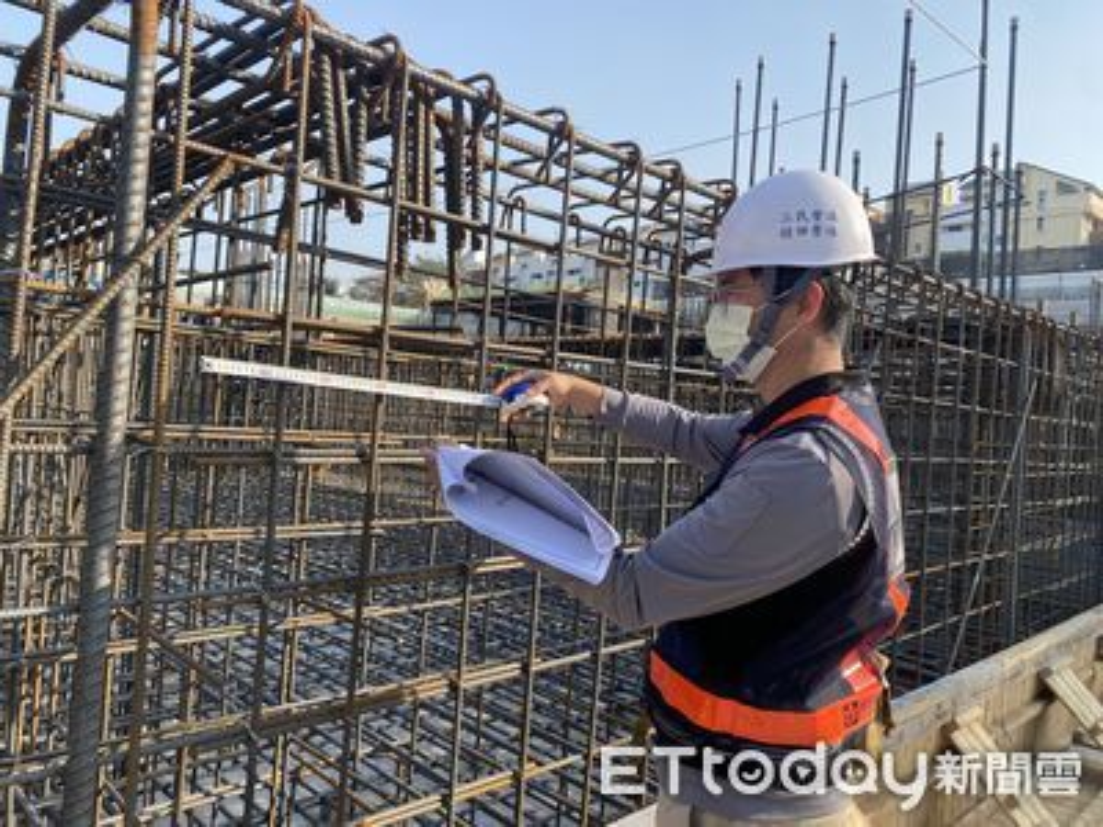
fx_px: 828
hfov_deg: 67.3
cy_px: 414
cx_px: 552
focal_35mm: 26
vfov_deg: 53.1
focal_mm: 4.25
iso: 32
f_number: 1.8
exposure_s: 1/1300
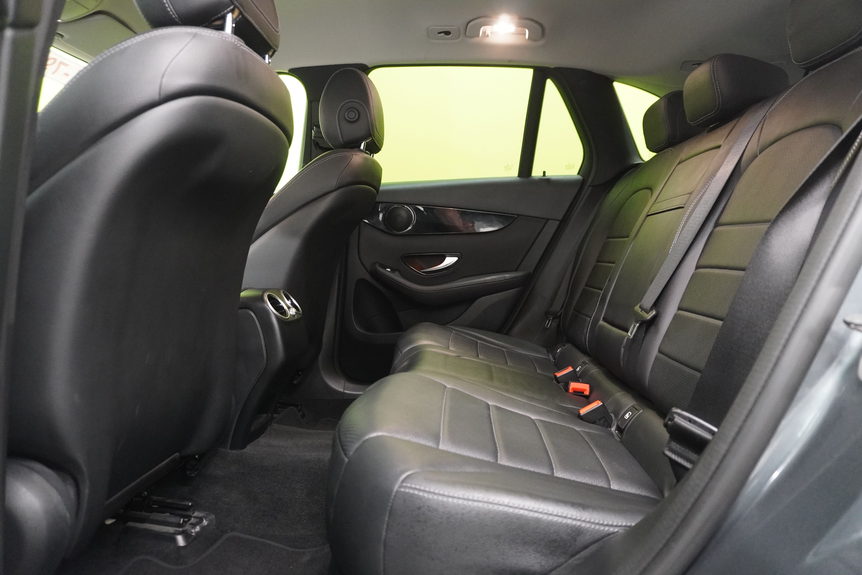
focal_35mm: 24
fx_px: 575
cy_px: 288
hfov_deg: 73.7
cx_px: 431
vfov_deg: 53.1
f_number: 3.5
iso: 2500
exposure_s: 1/30
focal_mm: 16
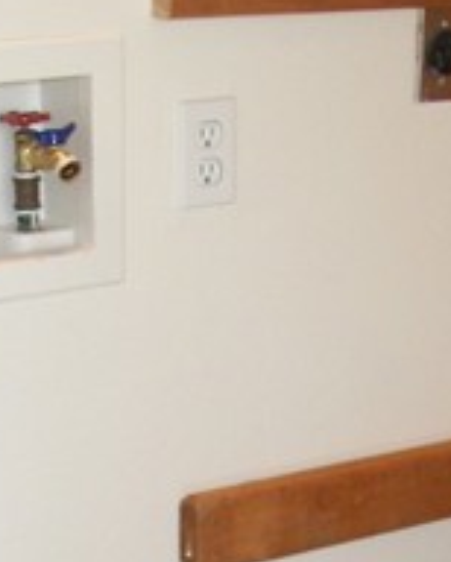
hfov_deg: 13.2
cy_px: 618
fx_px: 1949
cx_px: 144
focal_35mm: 117
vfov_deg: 16.0
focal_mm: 6
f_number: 2.8
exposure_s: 1/30
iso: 100
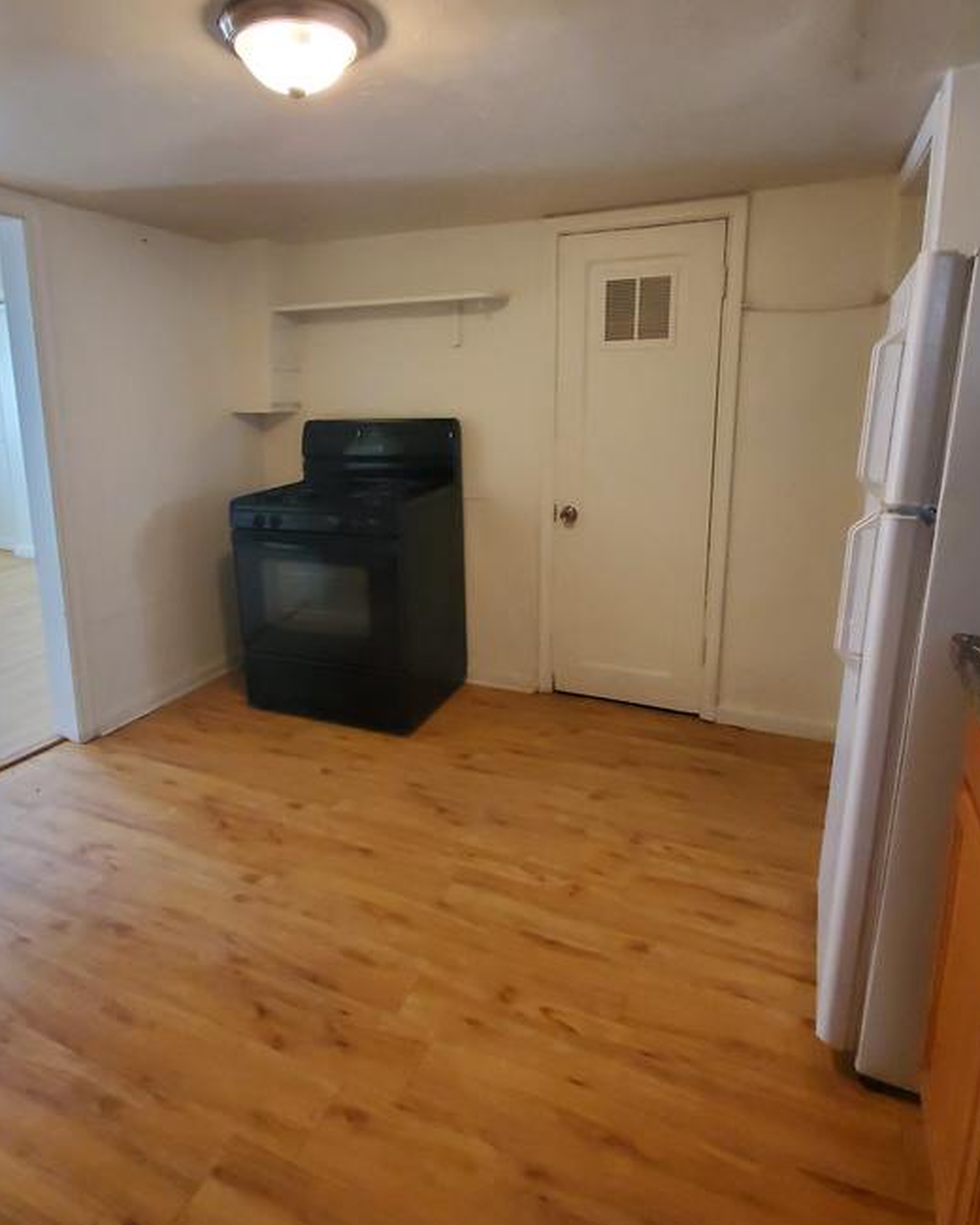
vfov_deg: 79.9
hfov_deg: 67.6
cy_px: 528
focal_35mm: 20
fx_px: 725
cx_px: 403
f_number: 2.2
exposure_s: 1/59
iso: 500
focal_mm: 1.8
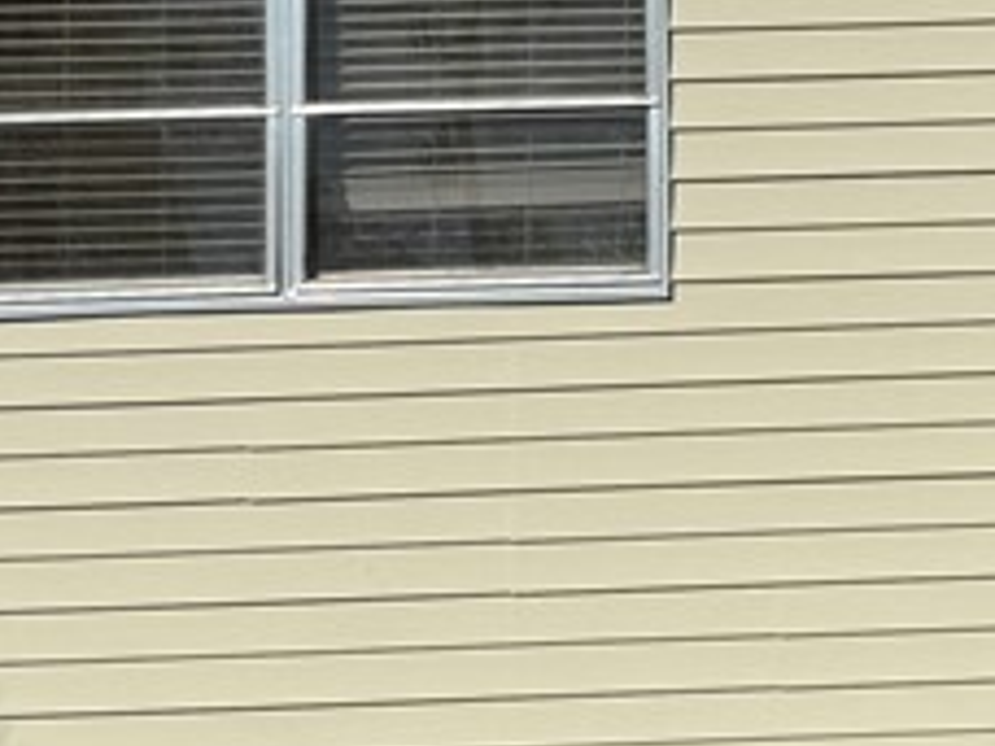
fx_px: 3104
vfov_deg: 13.6
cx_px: 1244
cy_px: 131
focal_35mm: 108
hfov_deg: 17.3
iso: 80
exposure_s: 1/15152
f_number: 1.78
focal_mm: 6.86
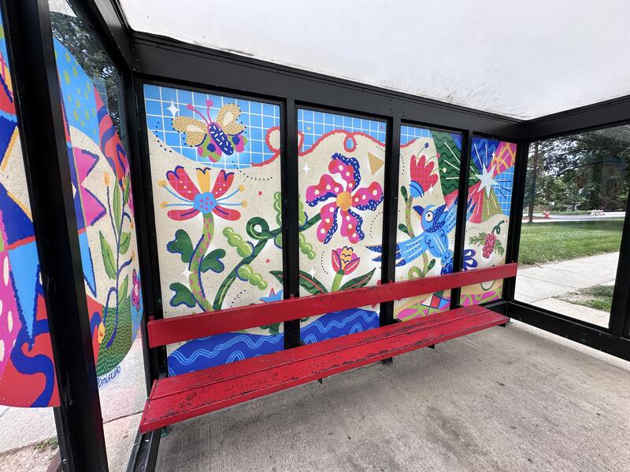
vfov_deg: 85.7
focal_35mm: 14
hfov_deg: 102.1
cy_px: 236
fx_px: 255
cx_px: 315
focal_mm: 2.22
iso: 40
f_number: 2.2
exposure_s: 1/504
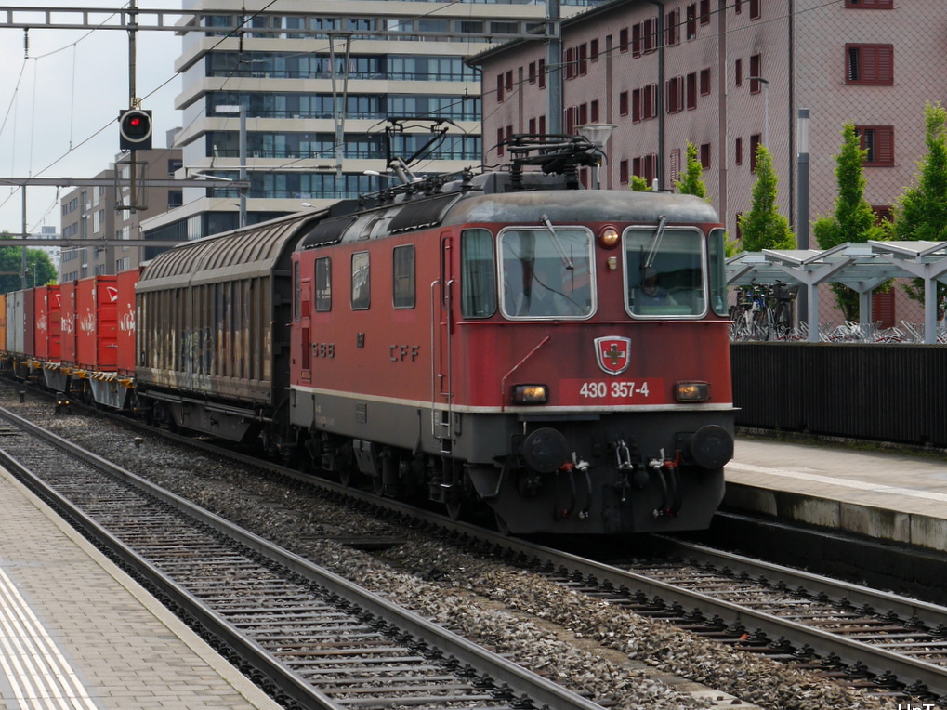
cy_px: 329
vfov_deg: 20.2
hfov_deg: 26.6
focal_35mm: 73
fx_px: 1997
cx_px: 403
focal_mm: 31
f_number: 8
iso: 160
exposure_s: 1/250
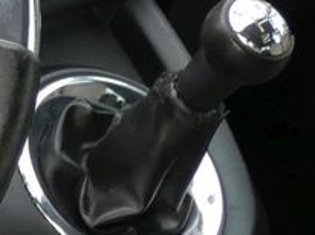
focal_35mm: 239
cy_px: -99
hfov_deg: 7.9
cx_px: -347
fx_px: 2172
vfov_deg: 6.1
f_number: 3.8
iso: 250
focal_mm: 8.6
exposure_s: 1/80
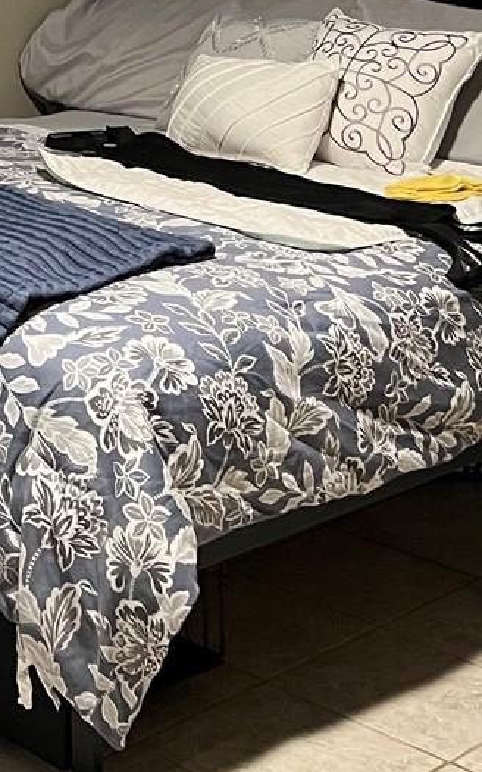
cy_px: -99
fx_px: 1766
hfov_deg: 14.2
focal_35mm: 84
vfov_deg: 23.0
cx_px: -306
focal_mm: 5.7
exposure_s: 1/40
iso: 500
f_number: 1.5
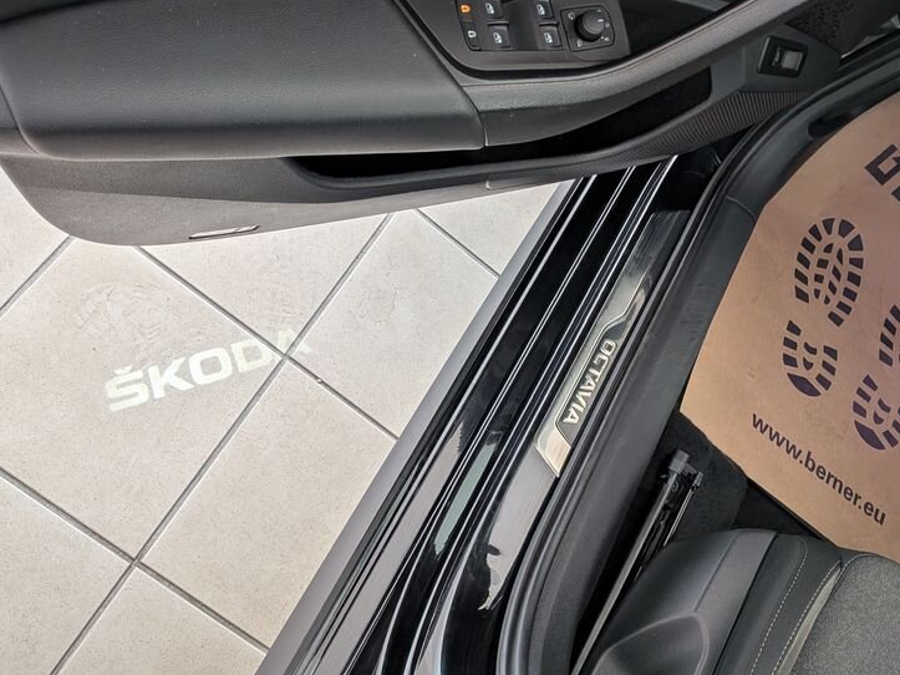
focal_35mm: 34
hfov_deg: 54.0
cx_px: 459
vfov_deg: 41.4
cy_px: 243
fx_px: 884
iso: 28
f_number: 1.7
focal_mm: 4.53
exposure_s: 1/55.7
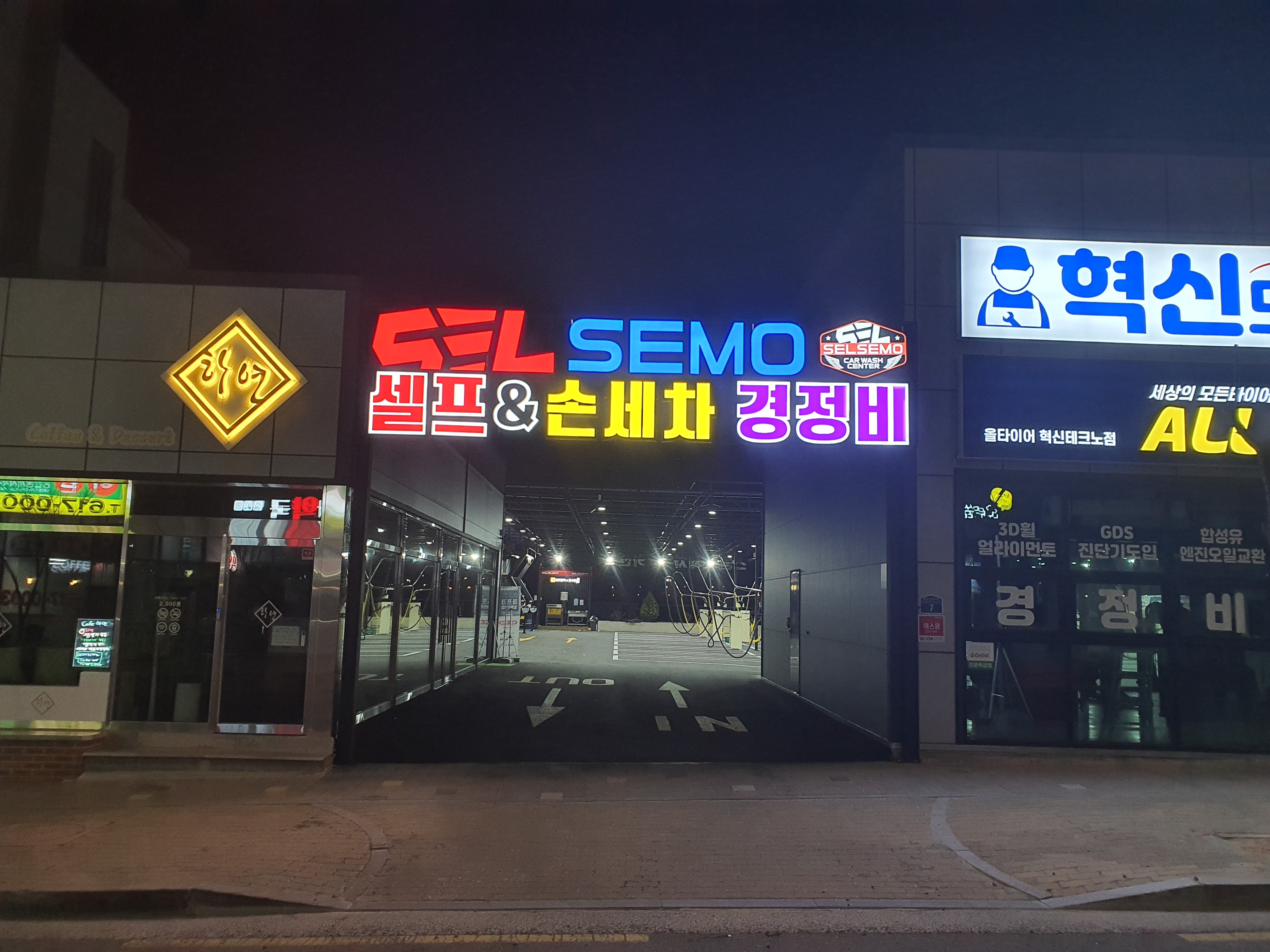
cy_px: 476
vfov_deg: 53.1
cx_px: 635
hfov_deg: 67.3
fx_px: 954
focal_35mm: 26
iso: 160
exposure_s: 1/60
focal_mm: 4.3
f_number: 2.4
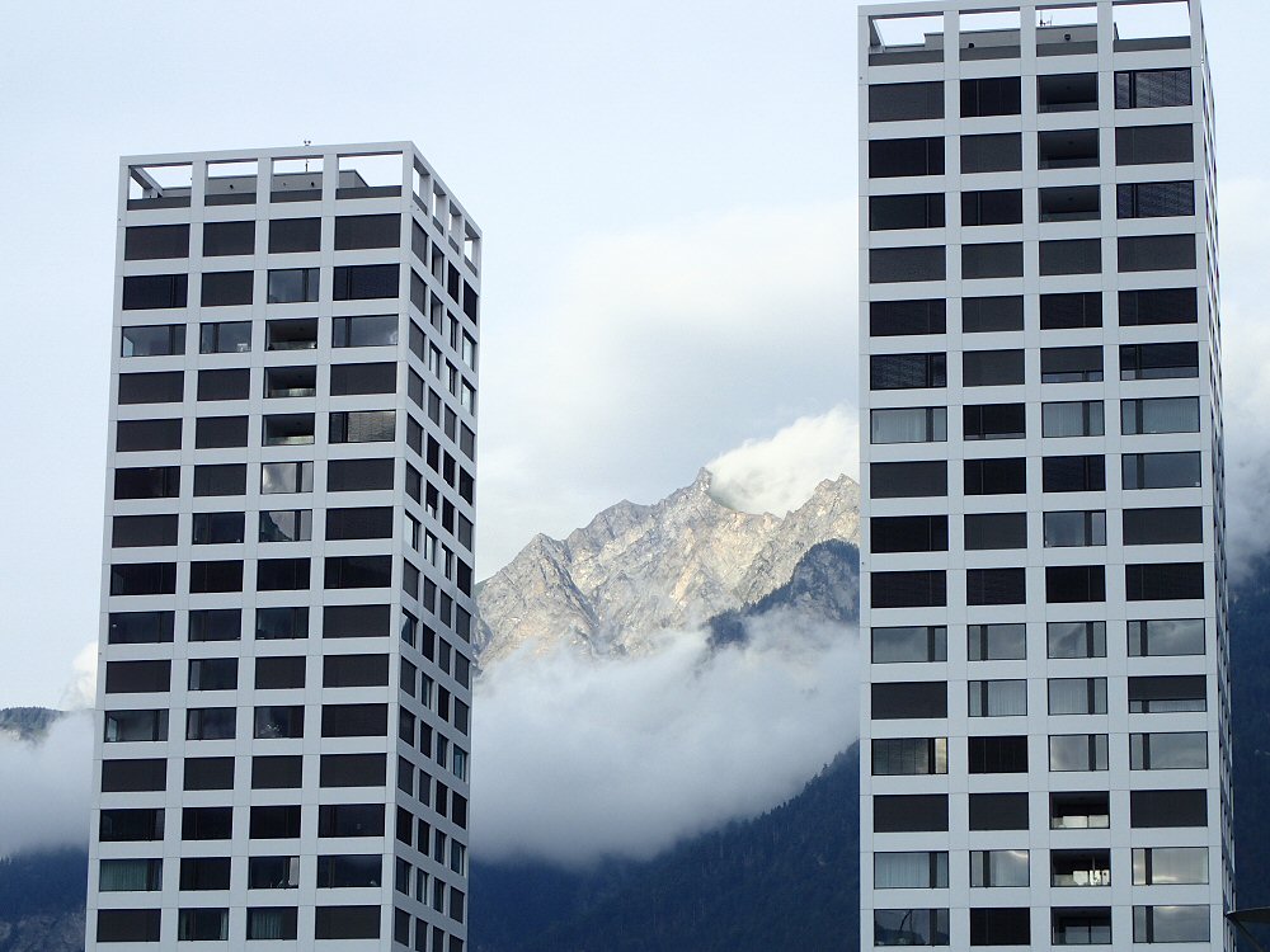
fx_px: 3669
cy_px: 476
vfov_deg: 14.8
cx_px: 635
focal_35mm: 100
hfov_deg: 19.6
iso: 100
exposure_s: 1/200
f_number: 6.3
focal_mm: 18
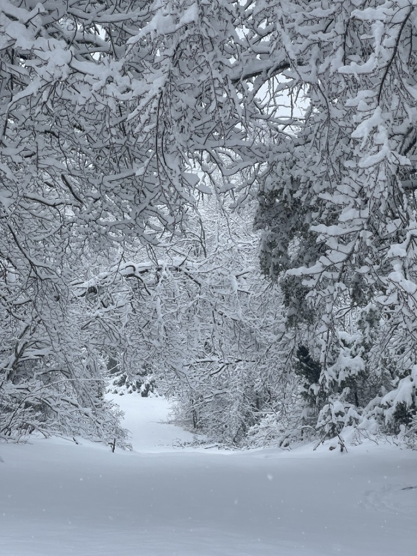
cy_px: 278
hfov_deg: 19.1
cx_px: 208
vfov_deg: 25.3
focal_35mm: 77
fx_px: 1237
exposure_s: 1/521
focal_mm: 9
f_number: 2.8
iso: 32
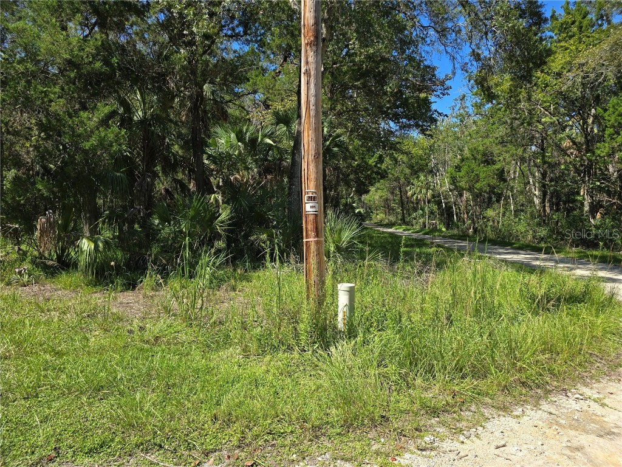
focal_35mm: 23
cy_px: 234
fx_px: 413
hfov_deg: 73.9
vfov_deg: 58.9
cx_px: 311
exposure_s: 1/492
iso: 12
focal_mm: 6.3
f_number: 1.7
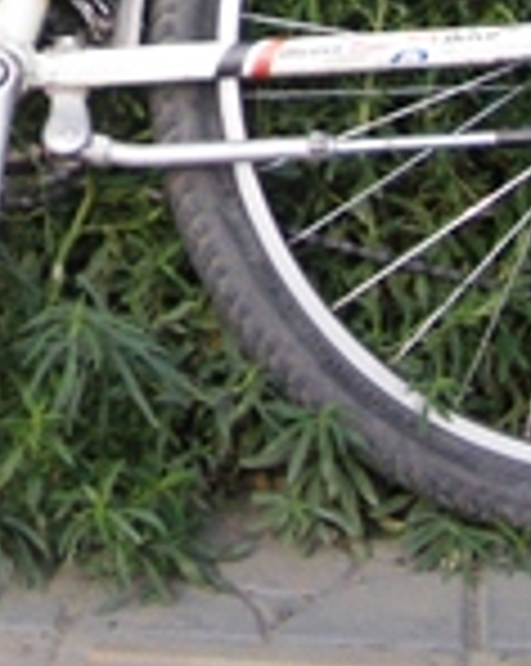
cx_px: -58
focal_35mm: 148
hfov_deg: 10.3
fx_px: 2913
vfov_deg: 12.5
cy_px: -284
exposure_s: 1/640
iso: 50
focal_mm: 5.8
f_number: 2.6
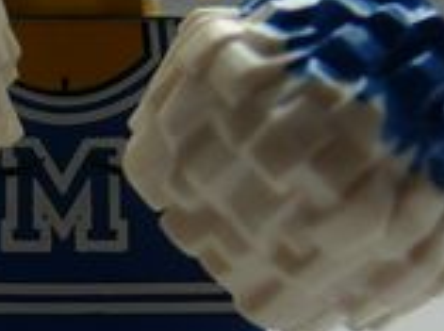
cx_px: 51
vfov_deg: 10.3
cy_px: 283
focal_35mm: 143
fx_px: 1830
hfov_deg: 13.7
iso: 100
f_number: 3.2
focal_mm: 4.6
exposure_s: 1/125
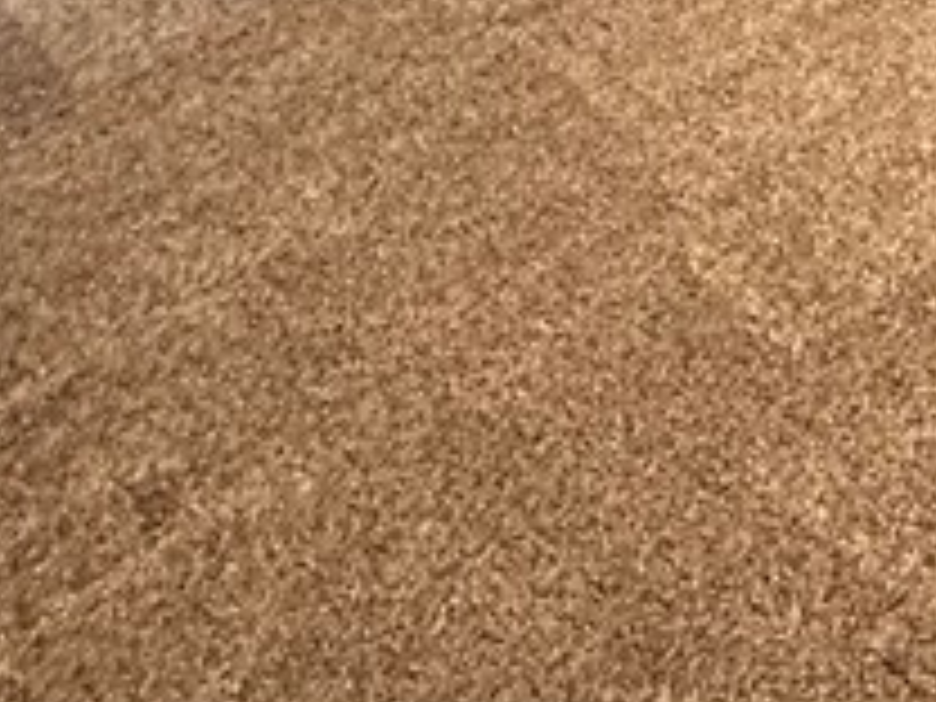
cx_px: 1026
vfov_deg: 17.6
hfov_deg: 26.0
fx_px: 1866
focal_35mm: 69
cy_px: -526
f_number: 2.2
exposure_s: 1/60
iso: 640
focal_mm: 2.22
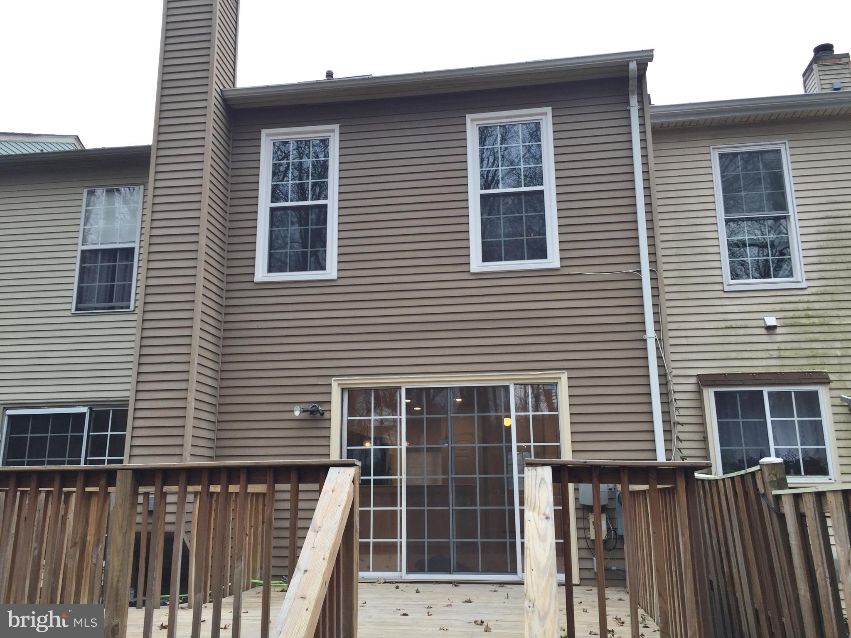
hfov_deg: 61.7
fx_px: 713
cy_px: 319
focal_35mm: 29
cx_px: 426
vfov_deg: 48.2
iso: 32
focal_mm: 4.15
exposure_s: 1/120
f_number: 2.2
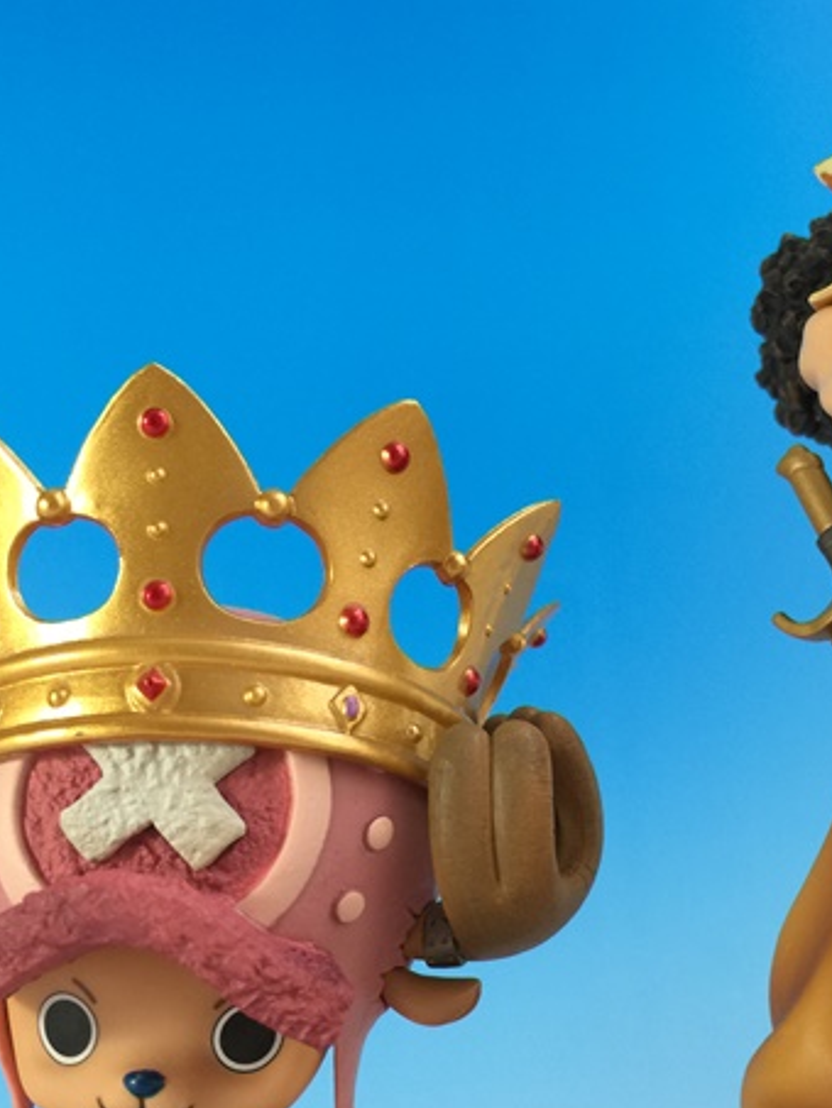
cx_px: 531
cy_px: 702
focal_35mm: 41
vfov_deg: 45.3
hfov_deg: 34.9
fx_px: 1313
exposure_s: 1/17
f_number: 2.2
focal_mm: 4.15
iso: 64
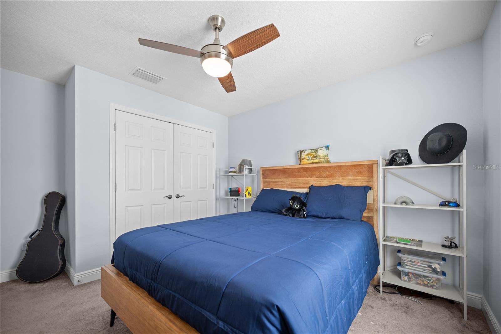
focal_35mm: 14
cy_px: 167
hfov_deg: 104.3
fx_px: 195
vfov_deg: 81.2
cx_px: 250
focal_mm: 14
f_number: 4
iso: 100
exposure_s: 1/8
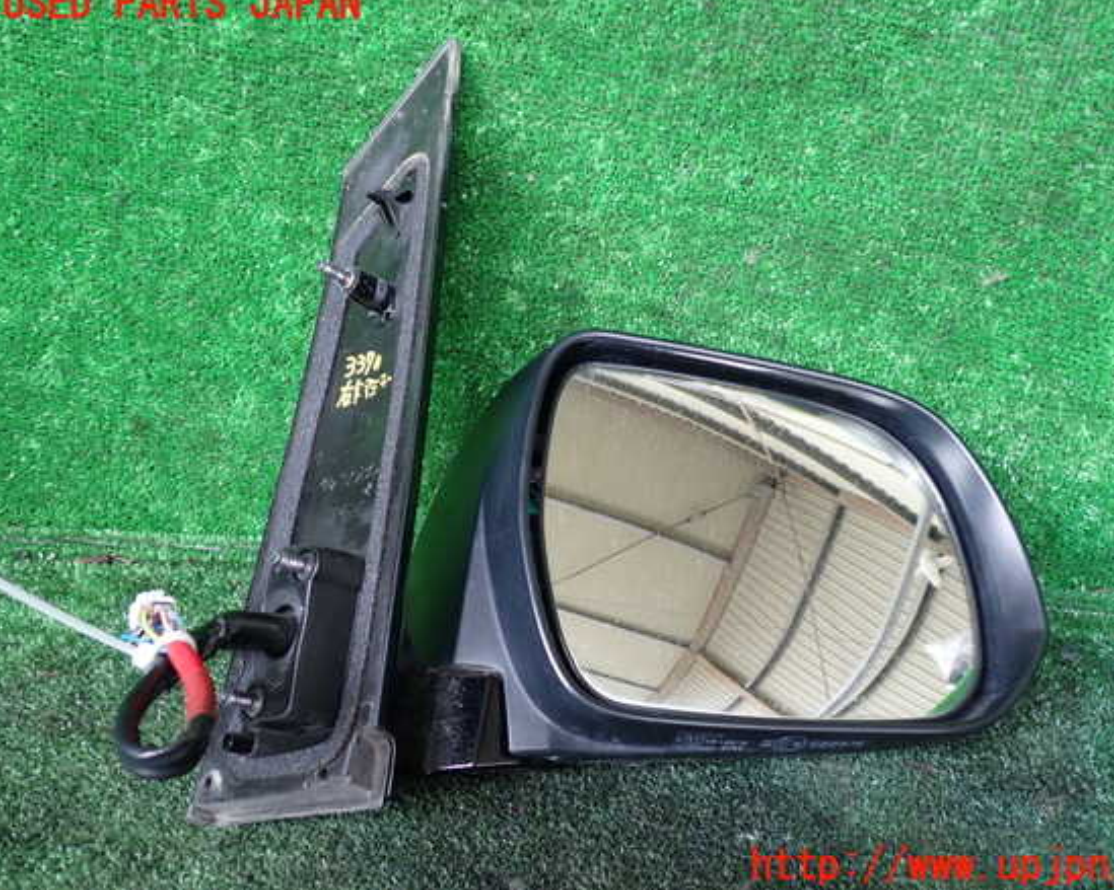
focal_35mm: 32
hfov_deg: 55.6
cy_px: 436
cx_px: 601
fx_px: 1055
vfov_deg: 45.8
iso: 200
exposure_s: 1/50
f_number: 2.3
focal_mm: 5.4
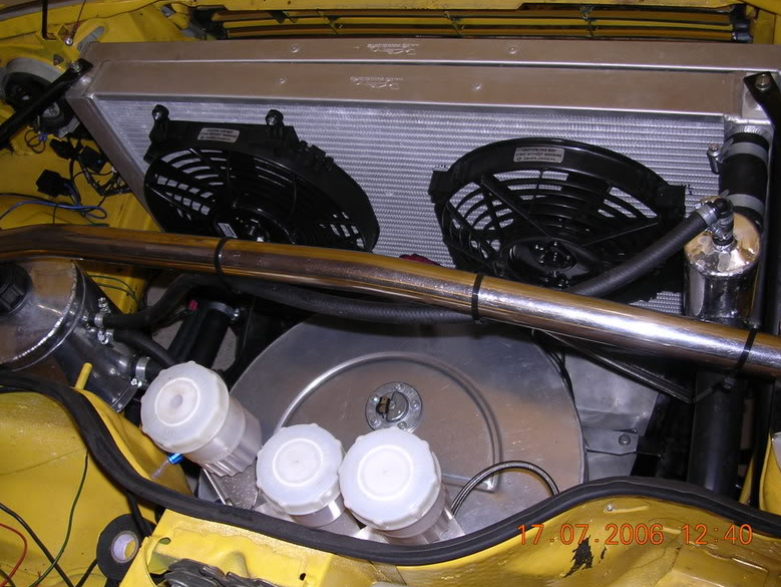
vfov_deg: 36.8
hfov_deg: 47.8
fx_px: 880
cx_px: 385
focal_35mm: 39
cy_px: 296
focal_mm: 5.8
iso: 100
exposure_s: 1/60.1
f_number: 2.8
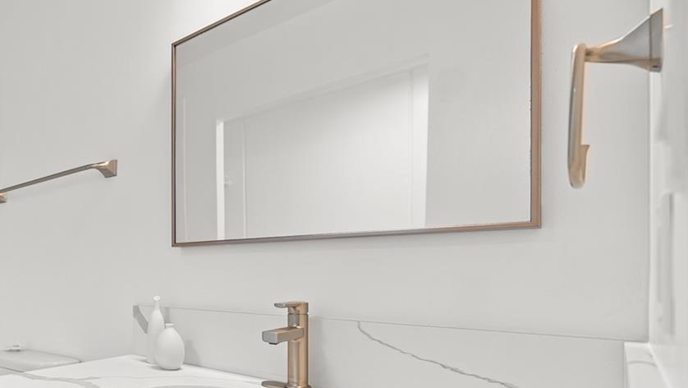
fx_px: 438
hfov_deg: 62.8
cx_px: 59
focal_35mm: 24
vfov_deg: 46.2
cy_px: 287
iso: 100
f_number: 2.8
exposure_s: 1/15
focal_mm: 12
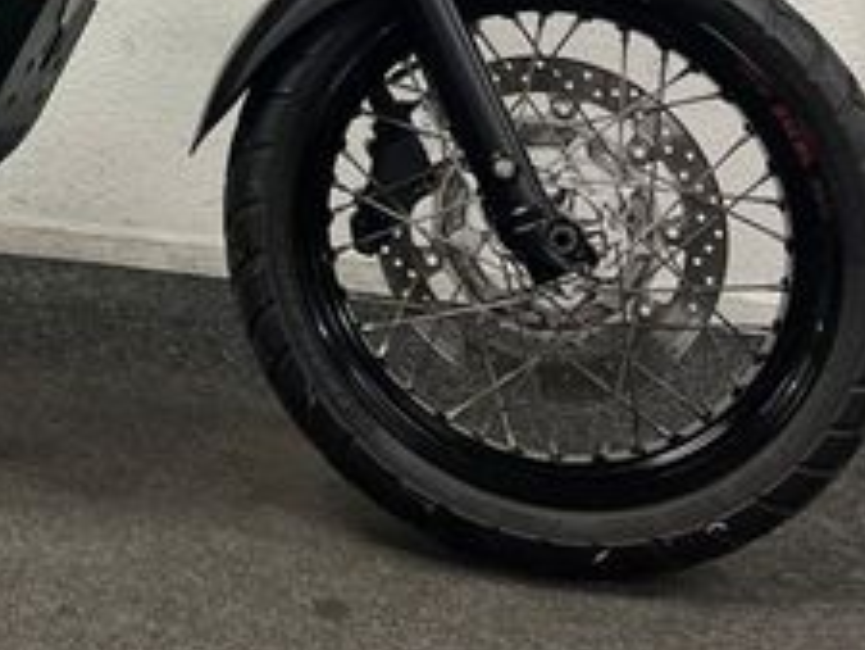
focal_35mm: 74
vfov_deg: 18.4
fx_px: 1850
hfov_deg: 24.6
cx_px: -85
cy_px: -223
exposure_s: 1/100
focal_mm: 5.1
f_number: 1.6
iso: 125
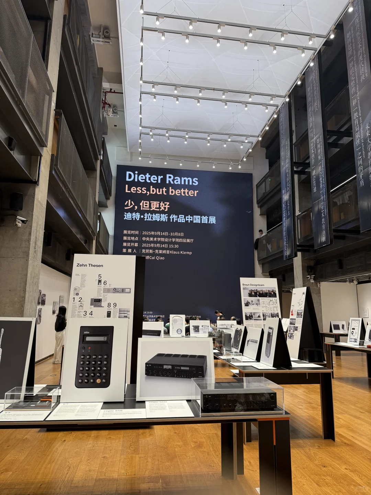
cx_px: 186
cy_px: 248
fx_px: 343
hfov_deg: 56.8
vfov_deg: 71.6
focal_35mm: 24
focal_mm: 6.76
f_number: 1.78
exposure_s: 1/121
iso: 160
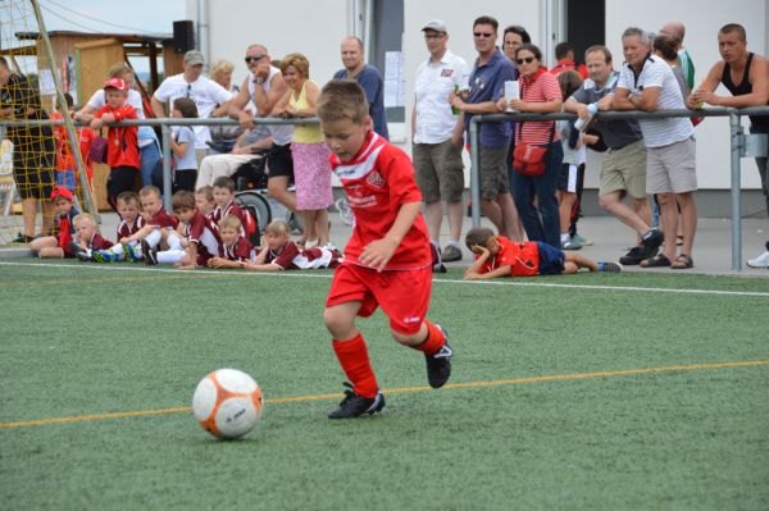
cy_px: 256
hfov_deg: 14.4
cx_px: 384
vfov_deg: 9.6
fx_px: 3041
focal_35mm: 142
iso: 400
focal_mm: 95
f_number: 5.3
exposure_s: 1/1250
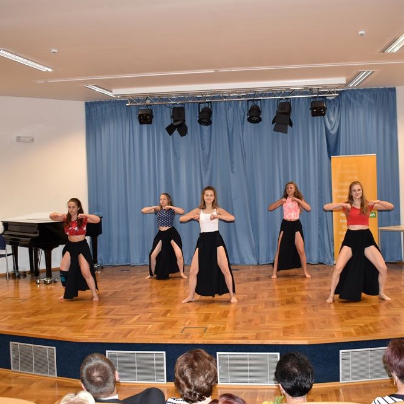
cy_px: 200
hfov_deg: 39.2
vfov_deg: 39.2
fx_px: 568
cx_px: 213
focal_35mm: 43
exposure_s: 1/60
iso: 500
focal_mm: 22
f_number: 4
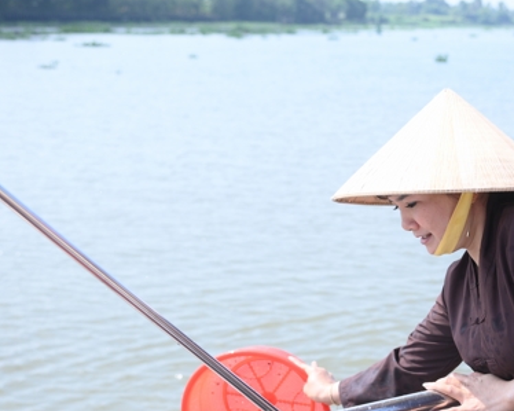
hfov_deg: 30.0
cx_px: 386
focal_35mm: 62
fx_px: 943
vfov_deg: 24.4
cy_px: 287
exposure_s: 1/1000
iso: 320
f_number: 4
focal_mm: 38
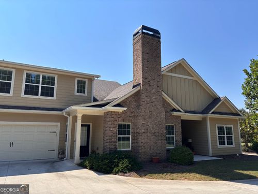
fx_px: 194
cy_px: 97
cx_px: 129
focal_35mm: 26
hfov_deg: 67.3
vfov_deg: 53.1
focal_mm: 5.96
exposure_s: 1/3534
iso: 50
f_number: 1.6
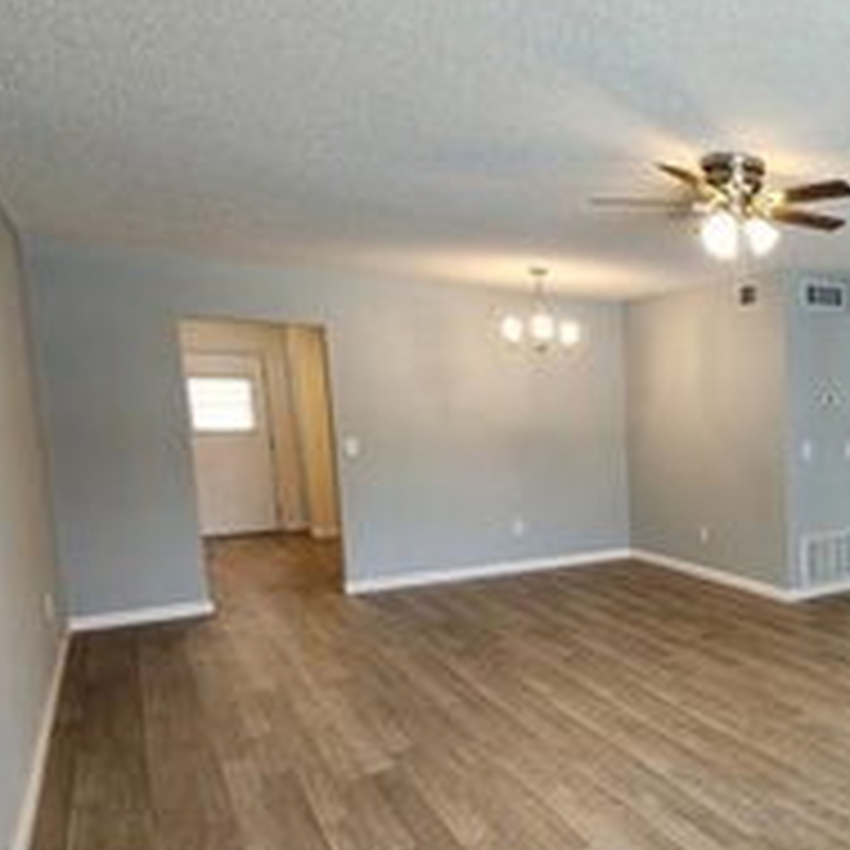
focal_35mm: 26
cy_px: 522
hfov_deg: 48.7
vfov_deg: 60.3
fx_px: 722
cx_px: 870
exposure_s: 1/60
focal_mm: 2.2
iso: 160
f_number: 2.2
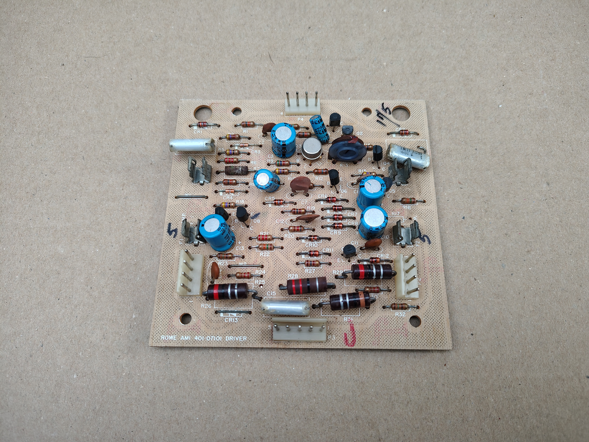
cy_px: 221
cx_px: 294
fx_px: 408
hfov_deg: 71.6
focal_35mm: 24
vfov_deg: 56.8
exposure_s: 1/100
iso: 161
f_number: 1.8
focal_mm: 5.56
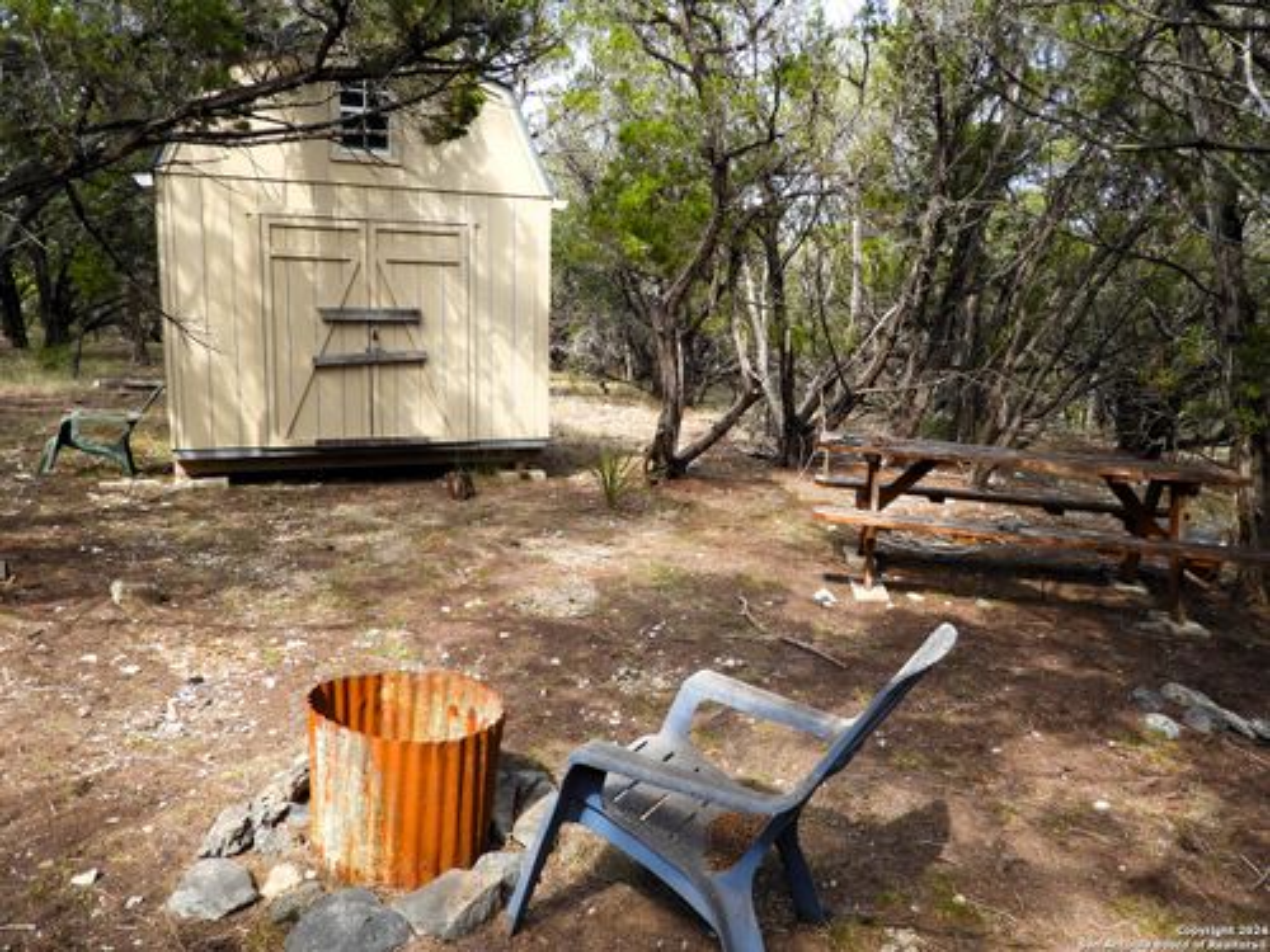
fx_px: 881
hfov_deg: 71.6
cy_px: 476
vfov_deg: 56.8
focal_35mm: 24
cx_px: 635
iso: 100
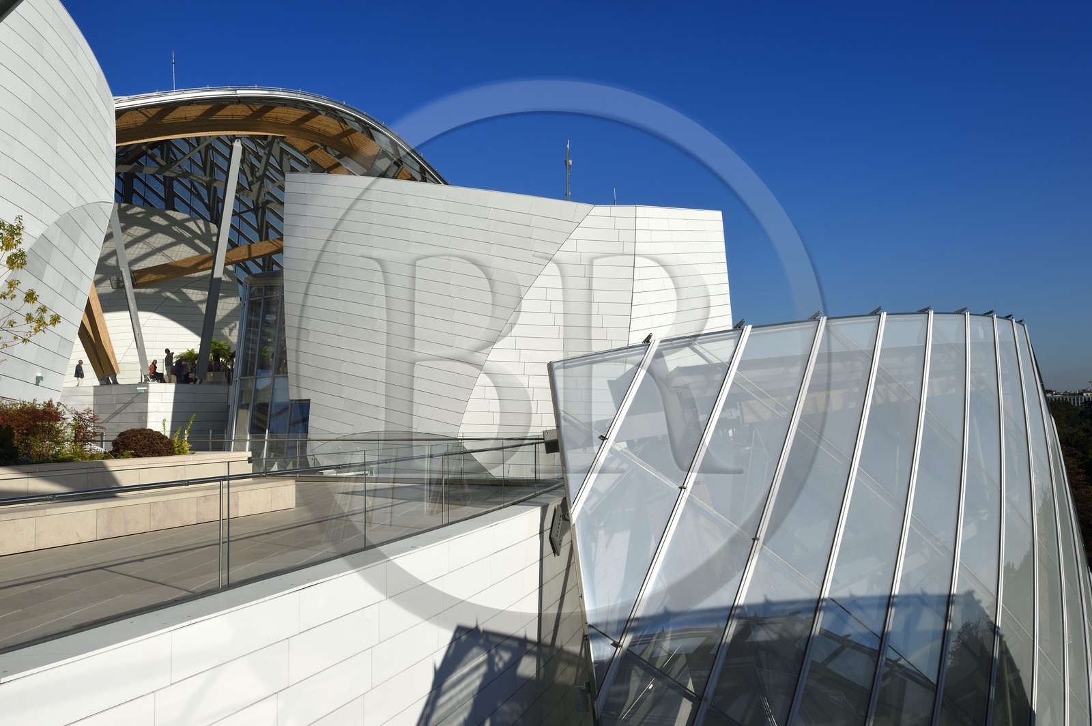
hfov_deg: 60.3
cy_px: 363
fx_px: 940
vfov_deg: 42.3
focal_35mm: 31
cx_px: 546
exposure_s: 1/320
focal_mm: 31
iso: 200
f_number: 16
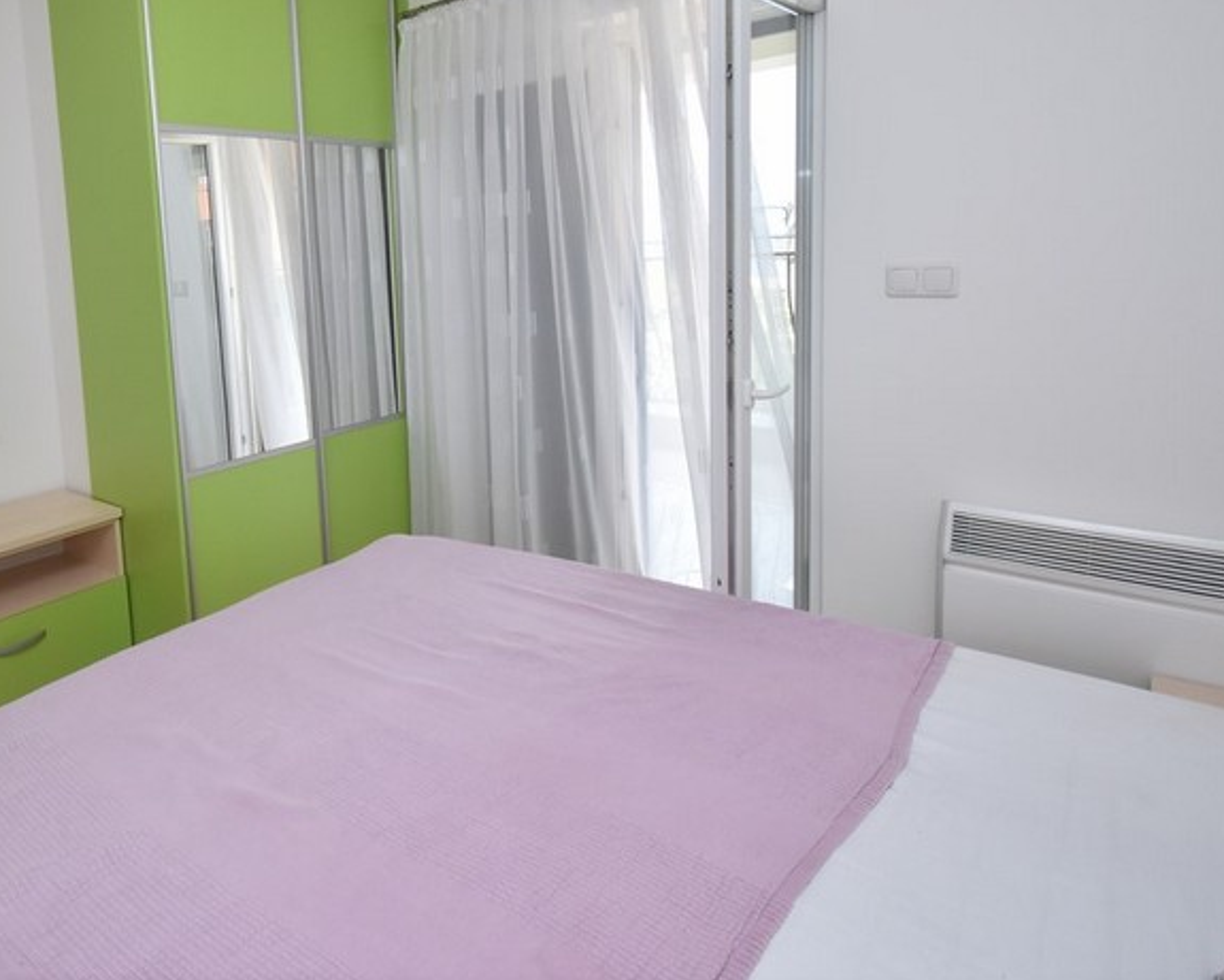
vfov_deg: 61.9
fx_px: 797
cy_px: 345
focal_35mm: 22
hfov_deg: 72.3
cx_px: 386
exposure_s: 1/250
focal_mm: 10
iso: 560
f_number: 4.5
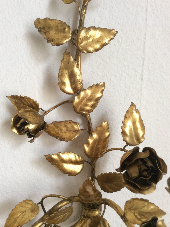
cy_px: 114
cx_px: 85
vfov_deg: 56.9
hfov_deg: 44.1
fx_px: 210
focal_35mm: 32
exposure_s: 1/25
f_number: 2.4
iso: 64
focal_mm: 3.3
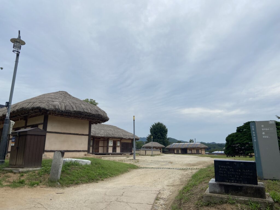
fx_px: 210
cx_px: 140
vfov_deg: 53.1
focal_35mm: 26
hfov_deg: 67.3
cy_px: 105
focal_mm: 4.25
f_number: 1.8
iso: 32
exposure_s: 1/4115
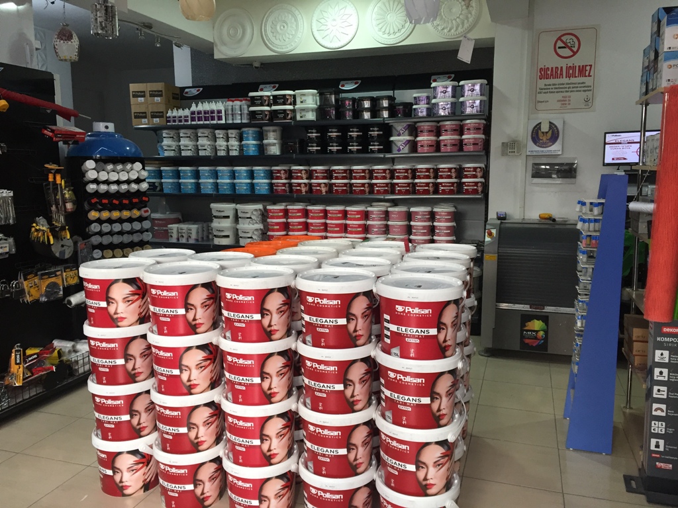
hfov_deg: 61.7
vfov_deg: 48.2
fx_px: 568
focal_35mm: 29
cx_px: 339
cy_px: 254
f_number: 2.2
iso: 50
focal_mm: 4.15
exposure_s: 1/33
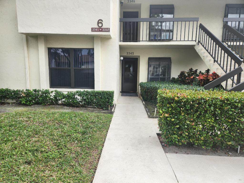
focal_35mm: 23
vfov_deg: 58.9
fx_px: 162
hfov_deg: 73.9
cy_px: 92
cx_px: 122
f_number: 1.8
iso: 20
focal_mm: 5.4
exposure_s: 1/407
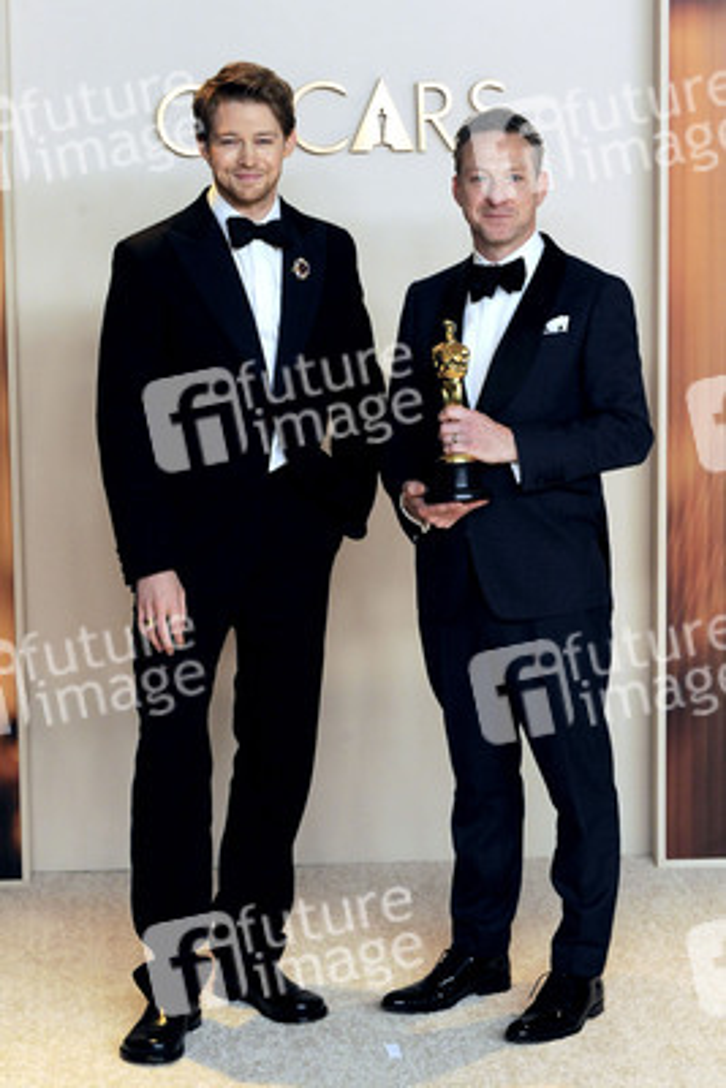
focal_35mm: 100
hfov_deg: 13.7
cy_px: 544
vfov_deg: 20.4
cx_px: 363
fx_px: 3022
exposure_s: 1/200
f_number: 5.6
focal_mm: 100
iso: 2000
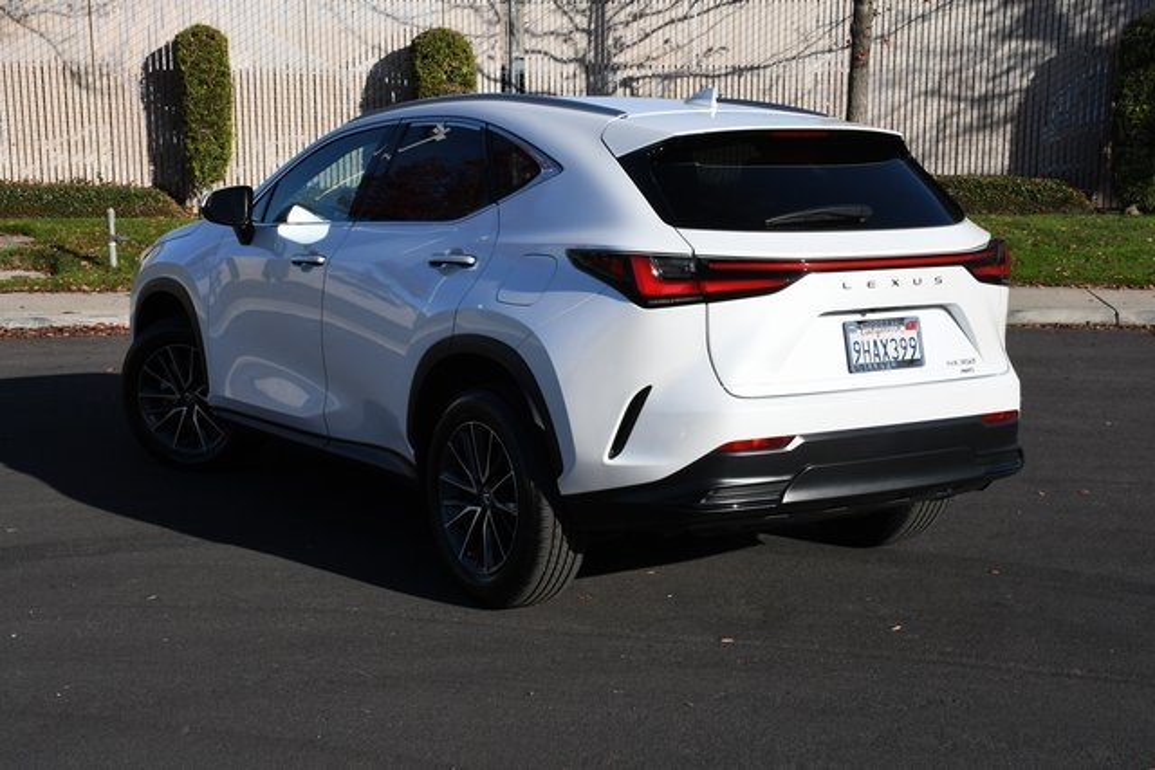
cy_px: 385
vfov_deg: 26.0
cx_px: 578
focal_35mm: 52
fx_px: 1669
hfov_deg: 38.2
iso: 1250
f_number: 16
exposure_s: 1/1000
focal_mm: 35
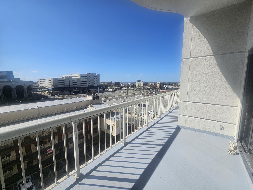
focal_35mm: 13
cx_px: 126
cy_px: 95
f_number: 2.2
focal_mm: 2.2
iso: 50
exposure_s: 1/4131
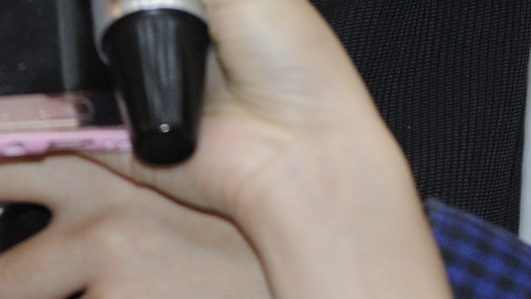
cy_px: -673
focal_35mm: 710
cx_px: -257
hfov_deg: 3.0
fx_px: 9999
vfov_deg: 1.7
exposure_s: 1/80
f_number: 5.6
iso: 800
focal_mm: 120
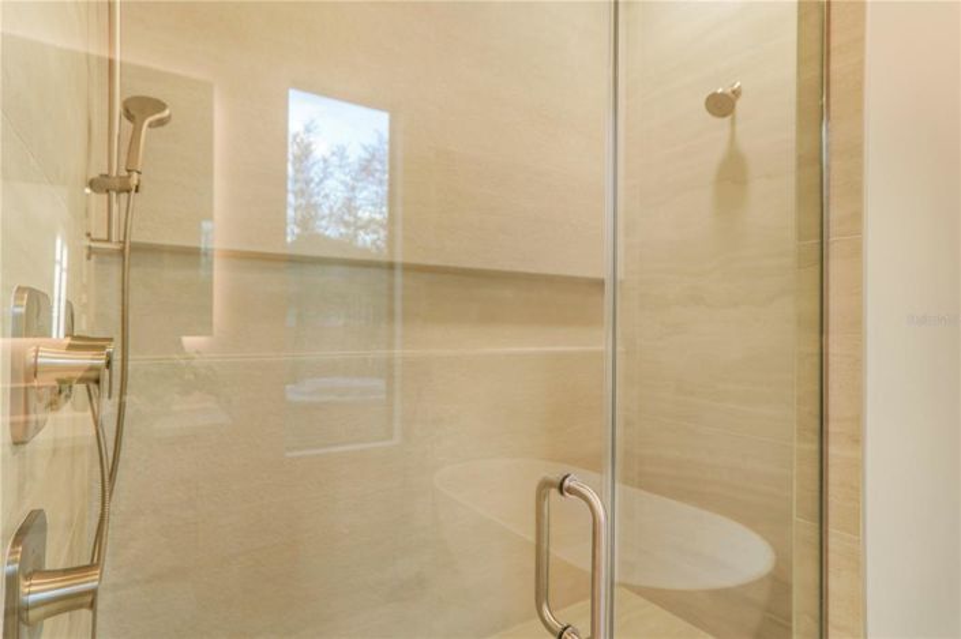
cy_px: 320
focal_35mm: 18
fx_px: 480
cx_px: 480
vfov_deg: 67.3
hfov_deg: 90.0
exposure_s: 1/60
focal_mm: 12
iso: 100
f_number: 2.8
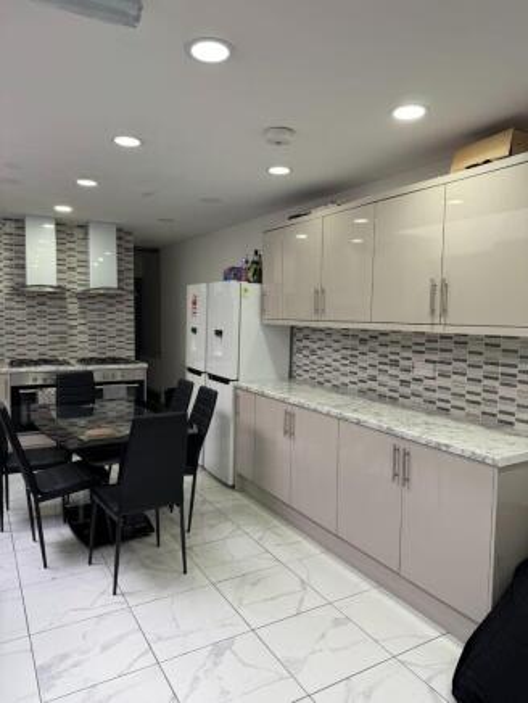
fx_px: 488
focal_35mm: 24
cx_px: 264
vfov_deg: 71.6
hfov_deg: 56.8
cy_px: 352
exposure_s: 1/100
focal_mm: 6.76
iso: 125
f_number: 1.78
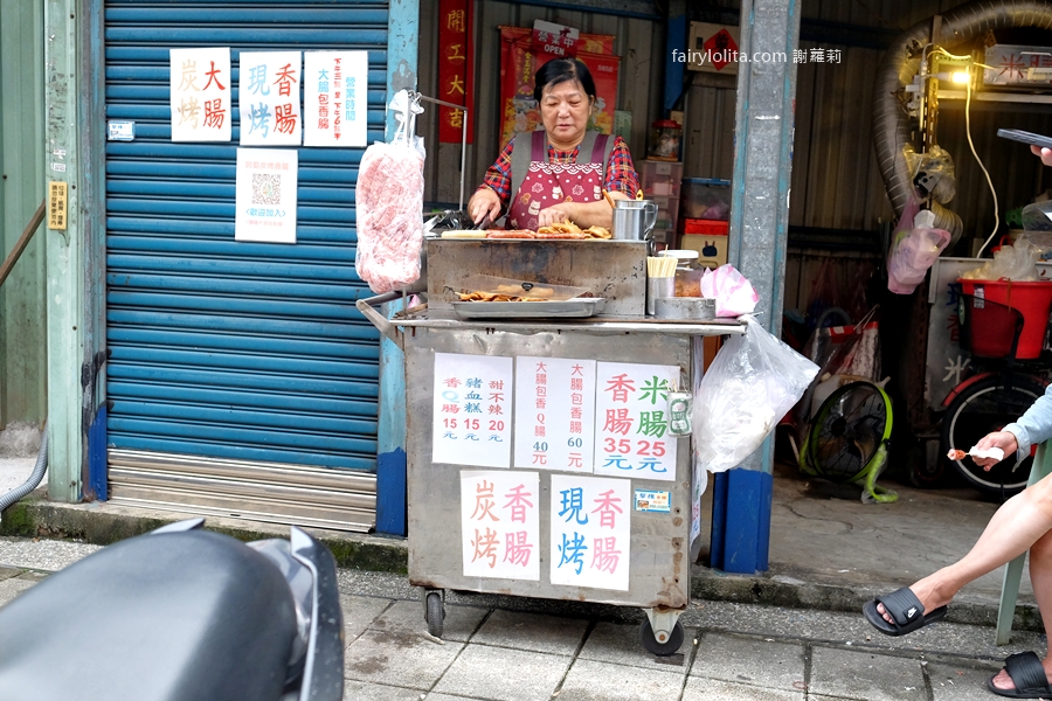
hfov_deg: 54.4
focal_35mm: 35
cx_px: 526
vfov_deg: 37.9
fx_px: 1023
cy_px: 350
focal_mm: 23
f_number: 3.6
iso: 1250
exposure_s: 1/80
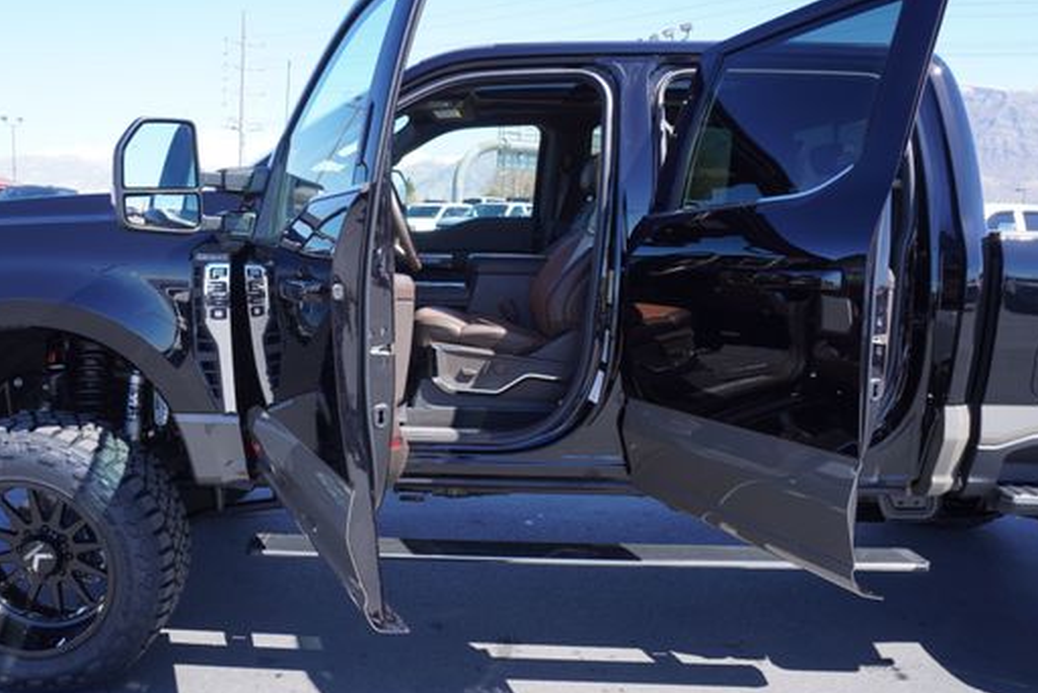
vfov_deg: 43.7
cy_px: 357
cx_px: 399
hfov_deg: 61.2
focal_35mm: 30
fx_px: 865
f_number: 5.6
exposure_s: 1/125
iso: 100
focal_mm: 16
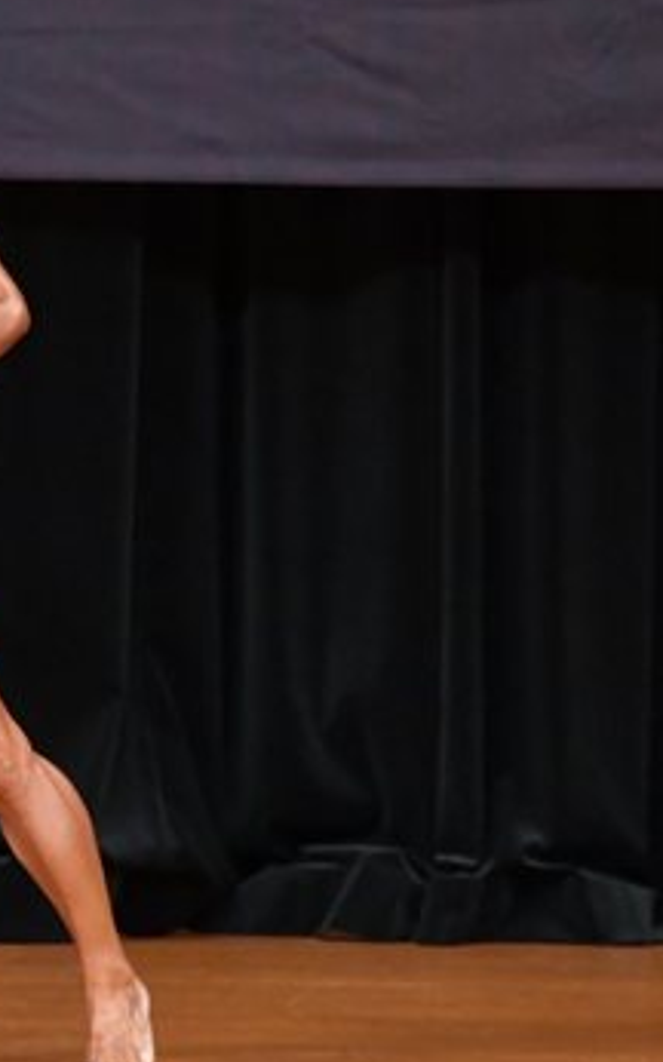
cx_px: -35
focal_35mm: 617
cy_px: 399
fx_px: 17852
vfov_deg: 3.4
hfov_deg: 2.1
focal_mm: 180
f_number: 5.6
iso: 5000
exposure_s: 1/400
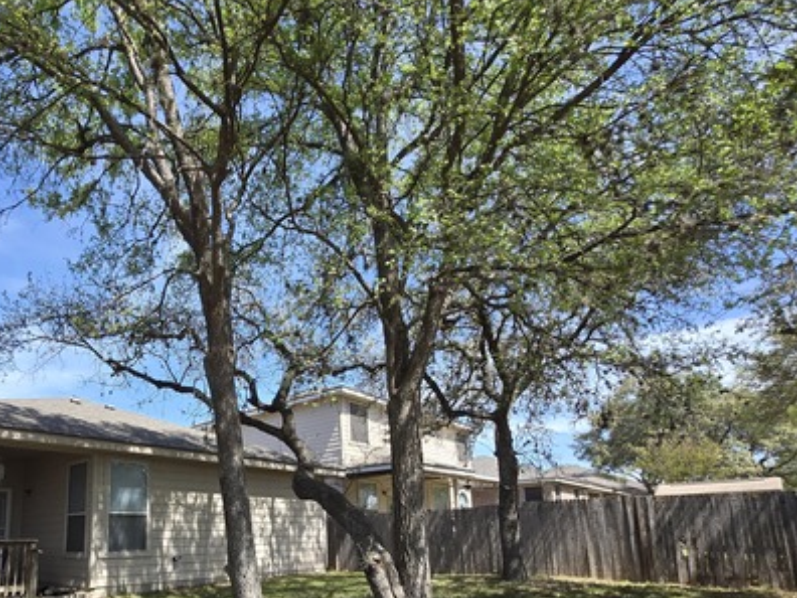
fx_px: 484
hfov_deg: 76.5
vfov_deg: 59.9
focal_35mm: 21
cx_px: 266
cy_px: 451
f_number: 2.2
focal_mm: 1.7
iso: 25
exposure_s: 1/465
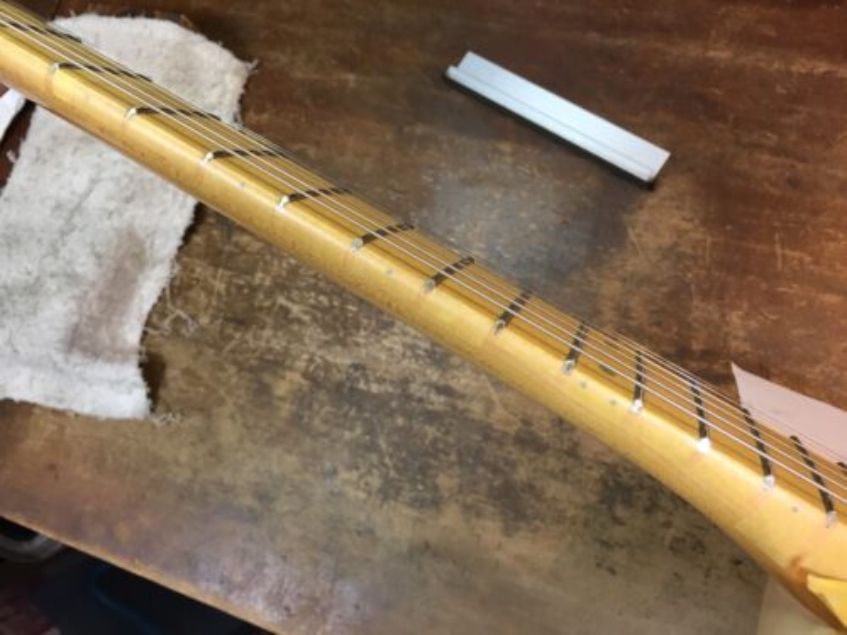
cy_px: 318
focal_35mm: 29
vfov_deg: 48.2
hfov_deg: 61.7
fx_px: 710
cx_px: 424
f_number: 2.2
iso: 64
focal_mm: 4.15
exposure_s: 1/30
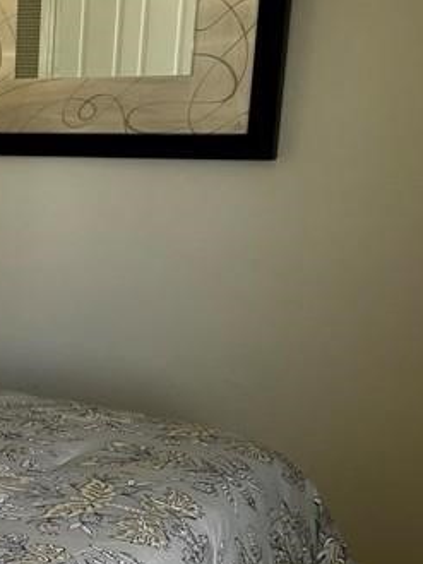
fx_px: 1319
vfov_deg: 23.9
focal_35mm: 81
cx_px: -409
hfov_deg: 15.0
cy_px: 396
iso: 64
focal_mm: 5.7
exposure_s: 1/121
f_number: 1.5
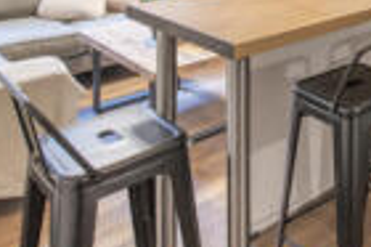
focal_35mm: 51
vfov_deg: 22.0
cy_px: -121
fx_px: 525
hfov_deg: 33.9
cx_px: 405
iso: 160
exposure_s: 1.6
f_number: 11
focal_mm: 15
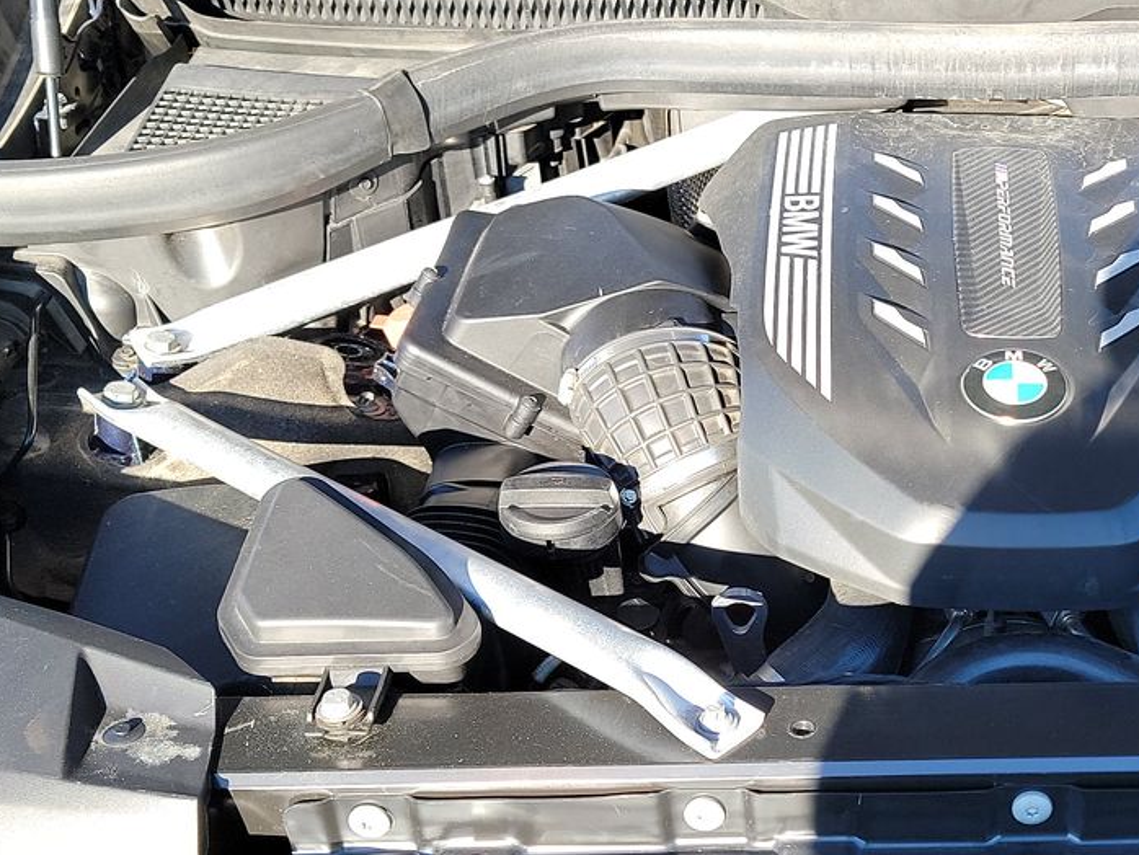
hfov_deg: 33.4
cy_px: 504
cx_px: 981
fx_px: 1810
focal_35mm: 55
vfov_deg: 26.5
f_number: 1.8
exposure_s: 1/107
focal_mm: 6.7
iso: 50
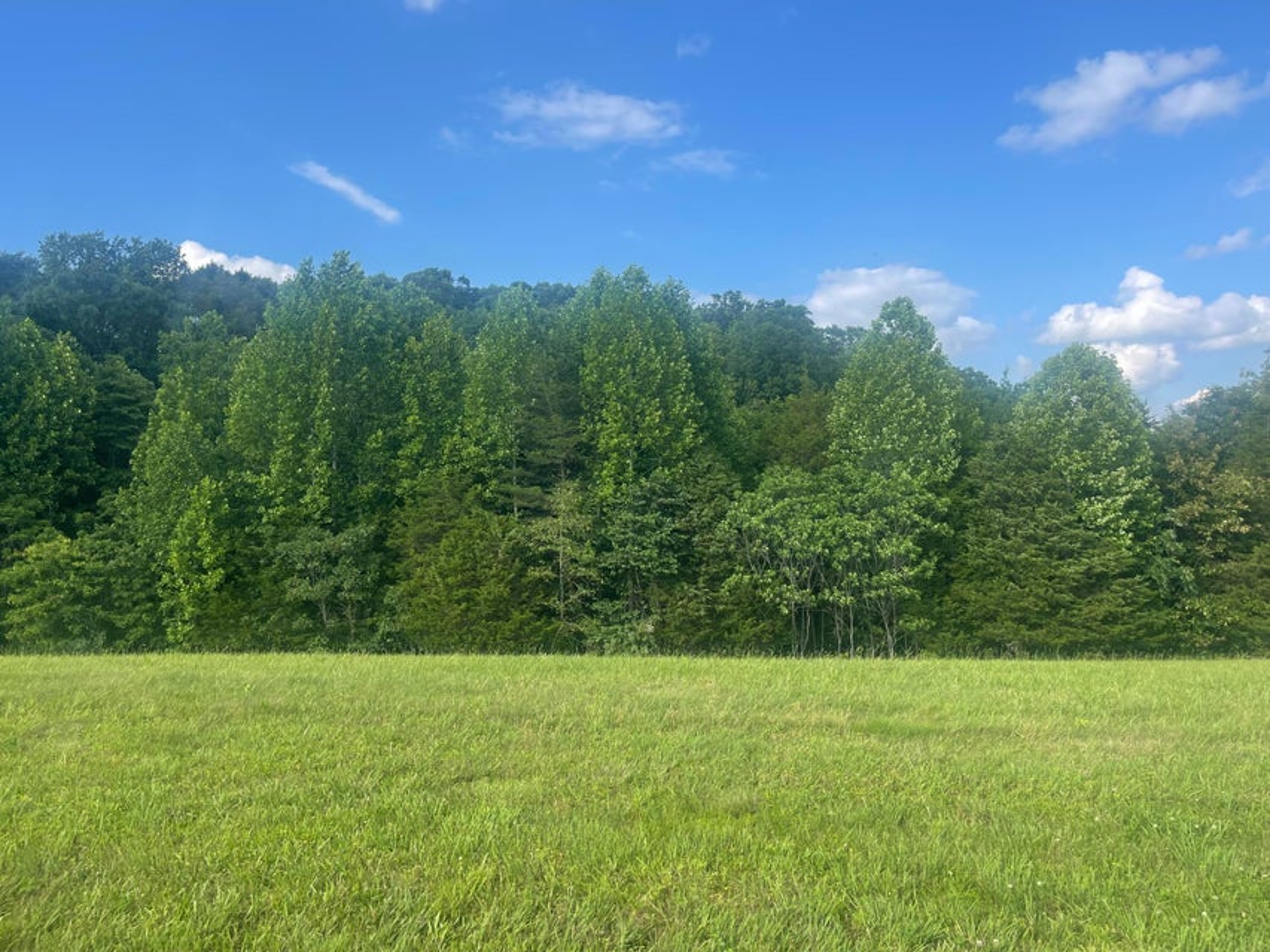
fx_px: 917
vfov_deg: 54.9
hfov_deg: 69.4
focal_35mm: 25
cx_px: 635
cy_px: 476
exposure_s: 1/1795
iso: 32
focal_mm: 5.1
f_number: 1.6
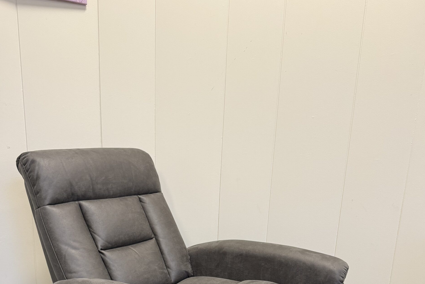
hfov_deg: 55.8
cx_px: 212
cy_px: 246
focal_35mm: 34
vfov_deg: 36.8
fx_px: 401
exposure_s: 1/50
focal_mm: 6.76
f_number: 1.78
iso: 250
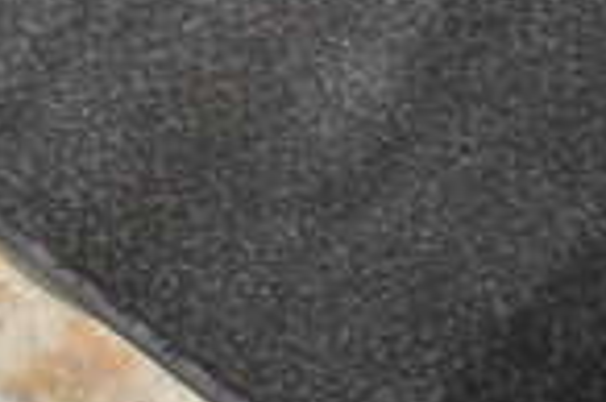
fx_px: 1900
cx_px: 187
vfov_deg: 11.1
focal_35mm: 113
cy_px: -377
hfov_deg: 18.1
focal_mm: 18
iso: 4000
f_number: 3.5
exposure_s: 1/125
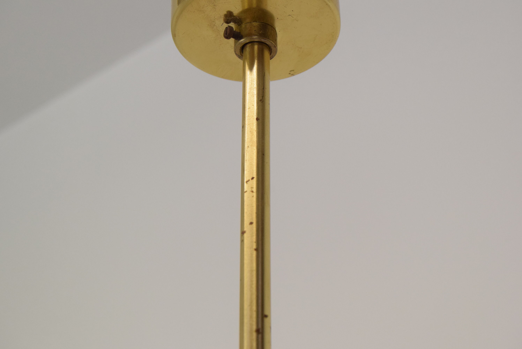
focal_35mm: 63
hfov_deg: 31.9
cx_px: 261
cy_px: 174
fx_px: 914
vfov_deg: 21.6
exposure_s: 1/320
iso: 1600
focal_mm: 42
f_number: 9
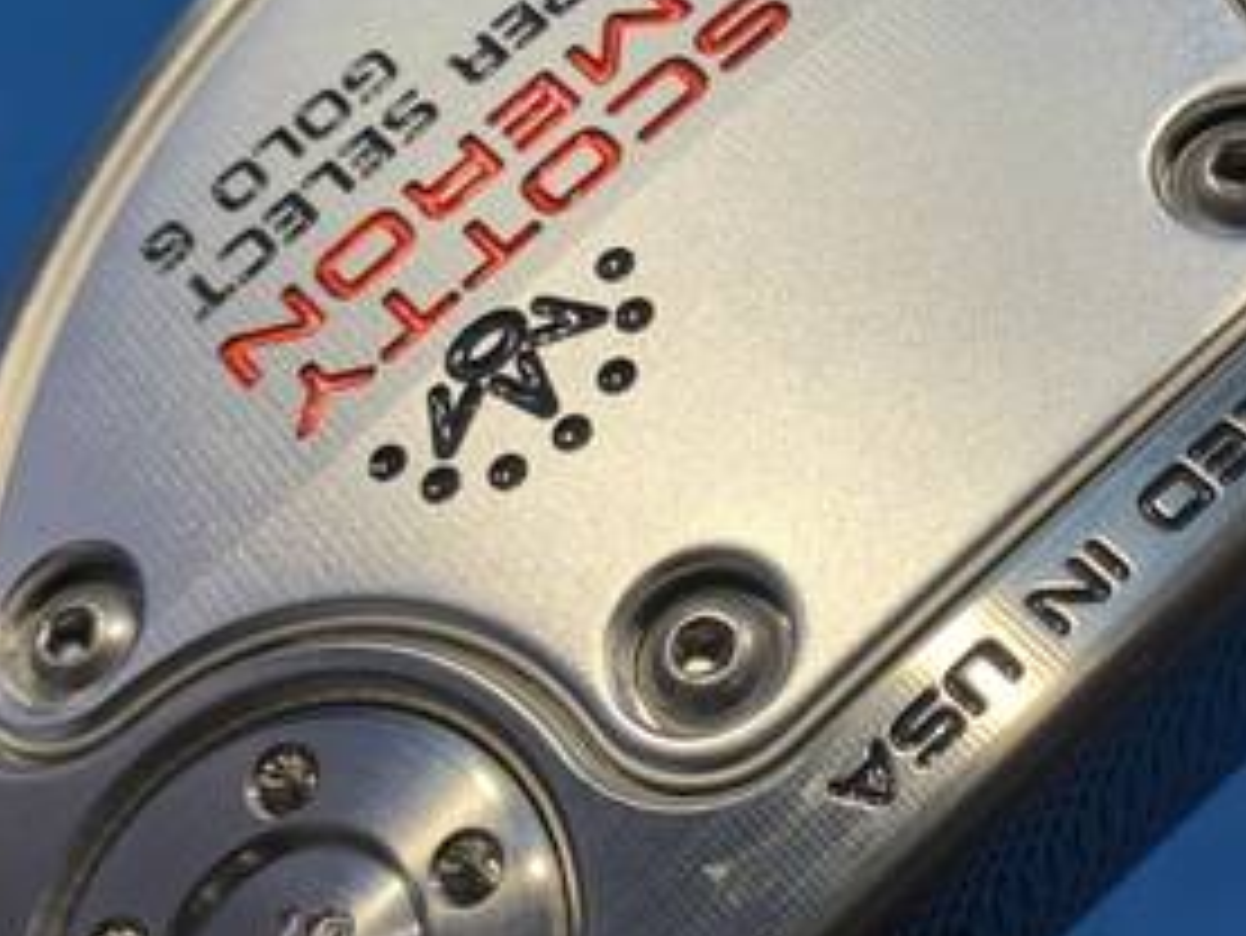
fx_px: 2161
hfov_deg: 31.8
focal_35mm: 60
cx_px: 859
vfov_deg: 24.4
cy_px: 486
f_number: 1.8
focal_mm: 4.25
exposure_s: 1/60
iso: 64
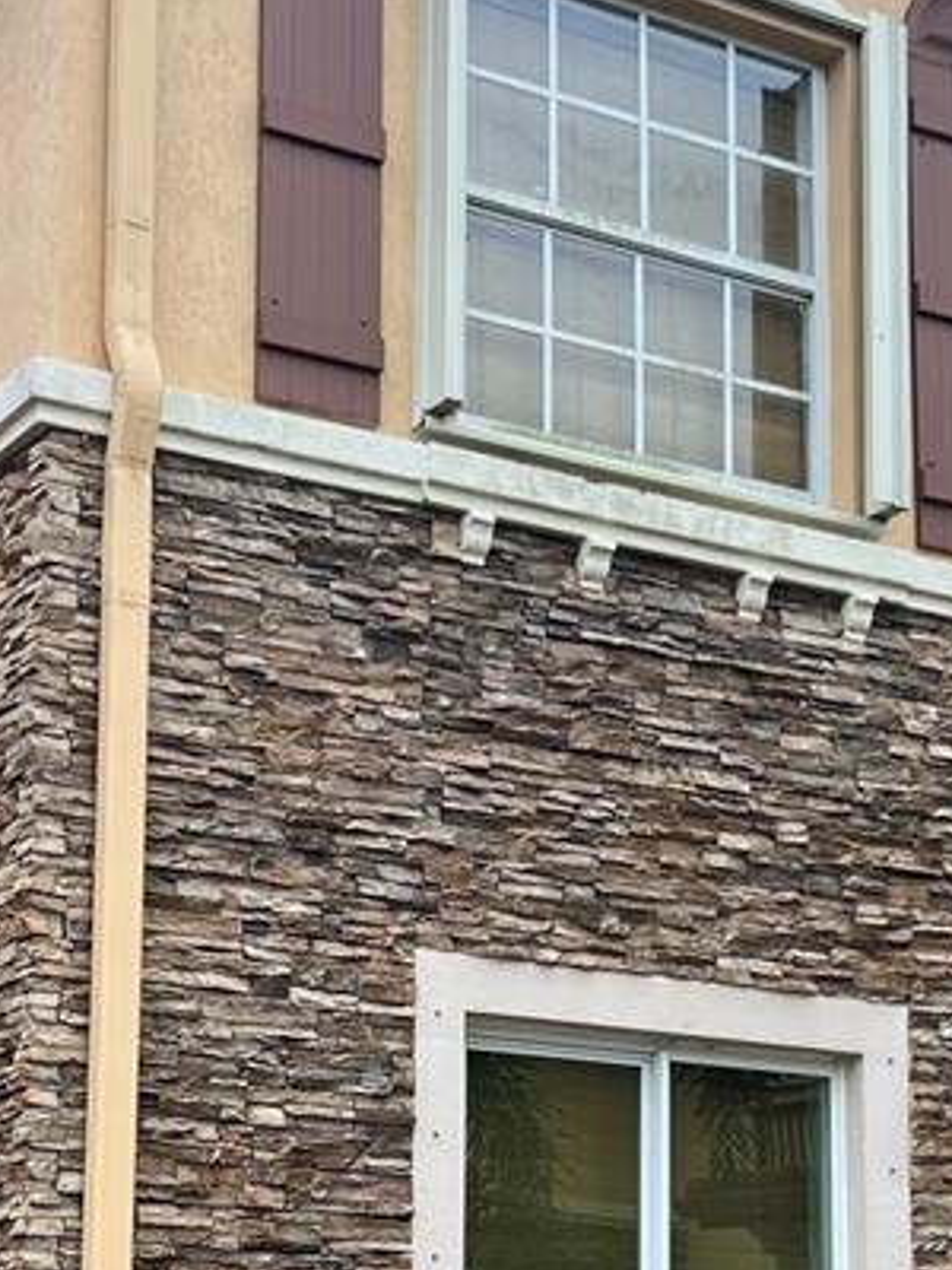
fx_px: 2860
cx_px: 543
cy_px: 1029
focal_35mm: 78
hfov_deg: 18.9
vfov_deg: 24.6
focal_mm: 5.7
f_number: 1.5
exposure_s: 1/763
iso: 50
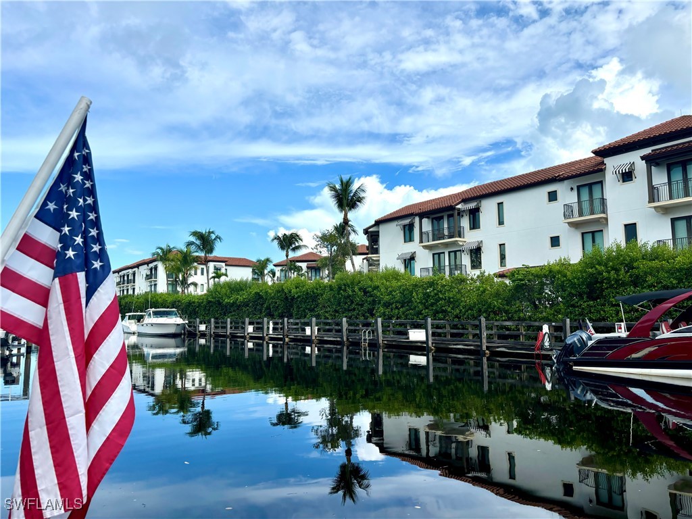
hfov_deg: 67.3
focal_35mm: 26
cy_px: 260
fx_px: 520
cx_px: 346
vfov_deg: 53.1
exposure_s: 1/3205
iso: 50
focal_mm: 5.96
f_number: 1.6
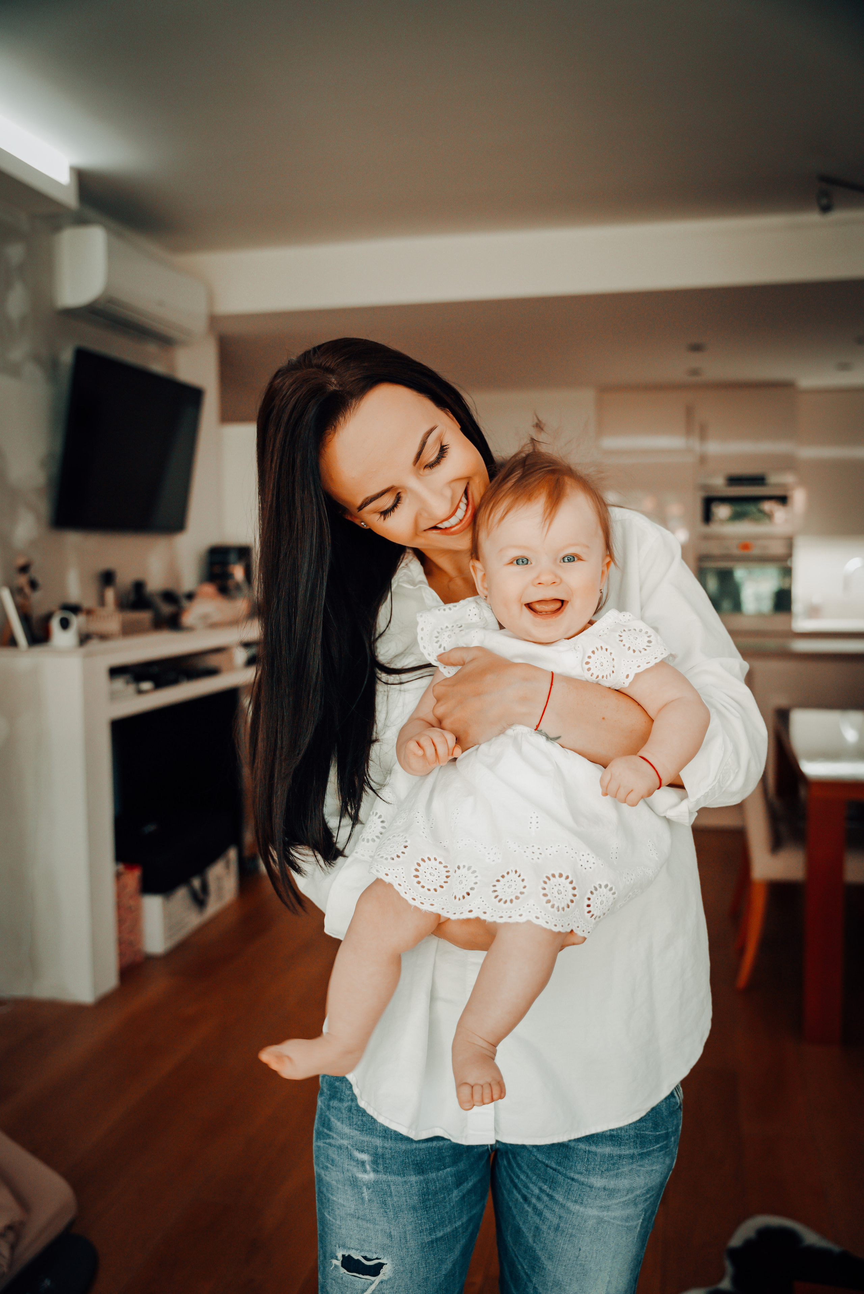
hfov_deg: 39.9
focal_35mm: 33
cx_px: 432
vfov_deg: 57.1
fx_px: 1191
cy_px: 647
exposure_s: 1/160
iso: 1250
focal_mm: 33.1
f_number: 2.8
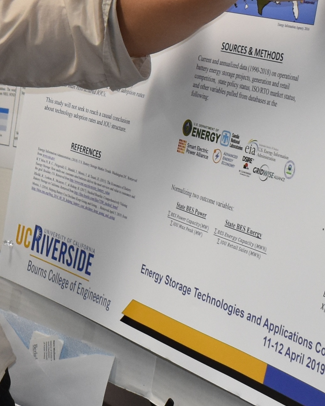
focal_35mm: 130
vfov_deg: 14.6
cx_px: -122
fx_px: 1562
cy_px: 15
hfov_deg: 11.5
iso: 800
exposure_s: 1/125
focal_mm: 20
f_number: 5.6
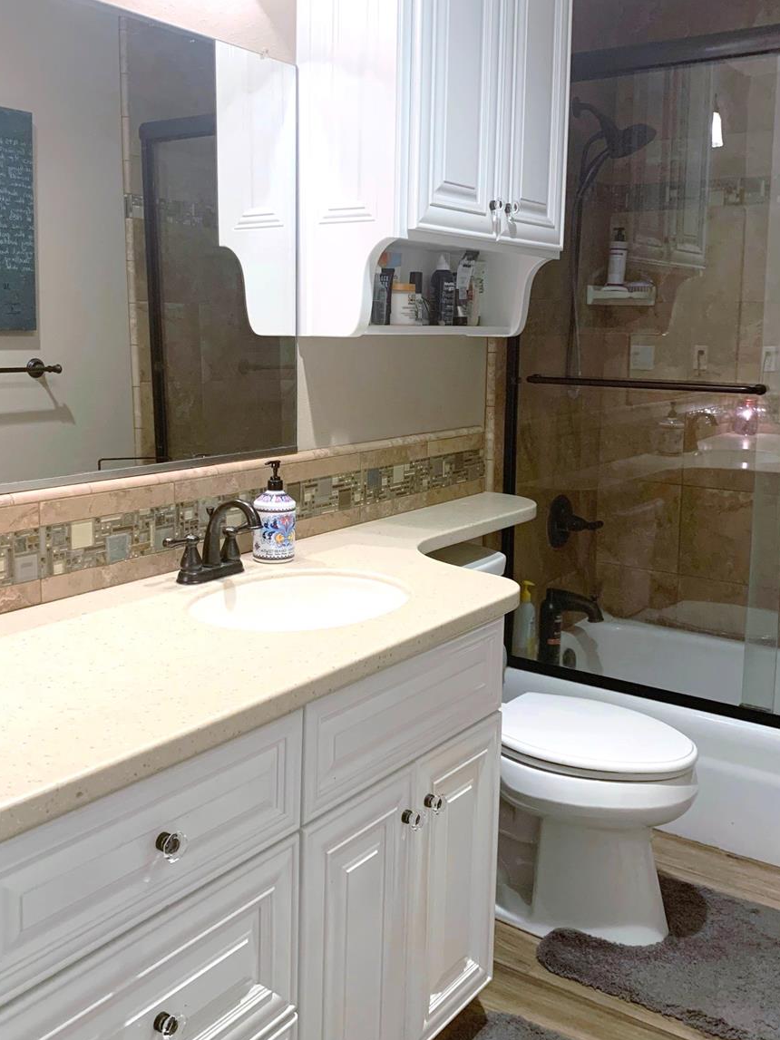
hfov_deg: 41.8
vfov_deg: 53.8
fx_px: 1022
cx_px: 374
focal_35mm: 34
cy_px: 447
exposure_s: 1/60
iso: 160
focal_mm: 4.25
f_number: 1.8
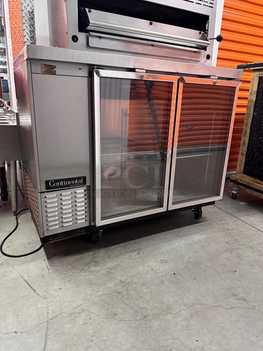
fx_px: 243
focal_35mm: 24
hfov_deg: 56.8
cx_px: 132
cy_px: 176
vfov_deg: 71.6
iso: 400
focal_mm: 6.86
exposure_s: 1/60
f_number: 1.78
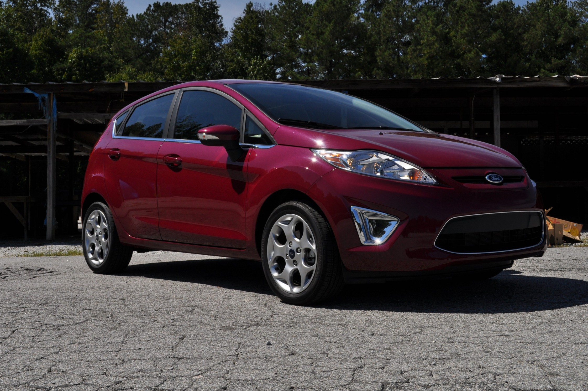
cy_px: 179
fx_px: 792
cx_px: 303
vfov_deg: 27.7
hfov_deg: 40.7
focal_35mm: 49
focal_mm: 29
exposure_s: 1/640
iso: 200
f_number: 13
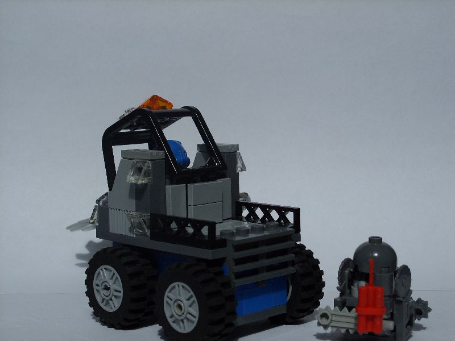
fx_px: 986
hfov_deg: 26.0
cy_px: 170
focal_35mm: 75
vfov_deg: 19.6
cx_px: 228
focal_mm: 15.45
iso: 100
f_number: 4.6
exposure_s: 1/458
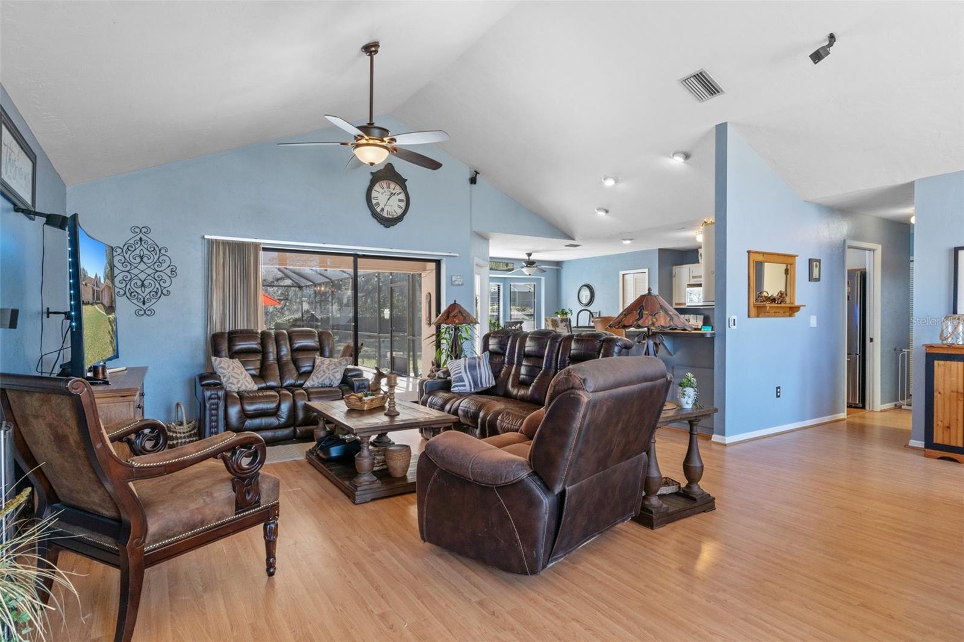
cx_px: 482
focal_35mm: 20
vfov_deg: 63.2
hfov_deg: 85.4
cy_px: 321
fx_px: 522
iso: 320
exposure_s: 1/1.25
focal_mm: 13
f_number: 8
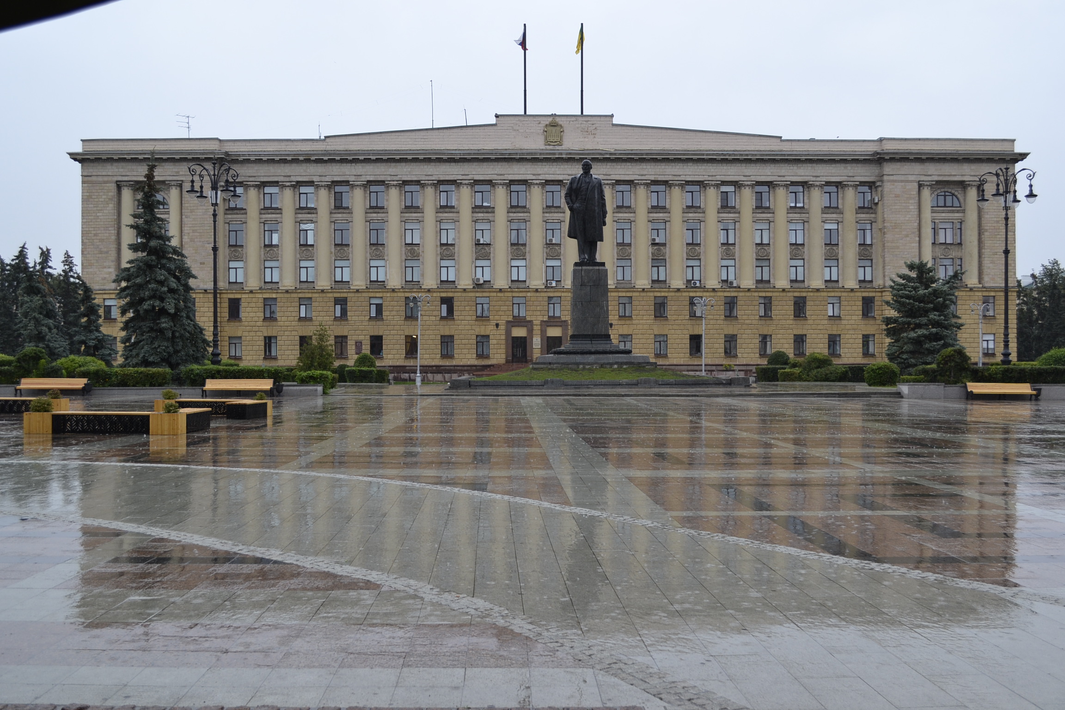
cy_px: 355
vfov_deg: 36.9
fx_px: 1065
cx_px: 532
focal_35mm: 36
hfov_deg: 53.1
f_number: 5.6
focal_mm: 24
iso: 220
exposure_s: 1/125
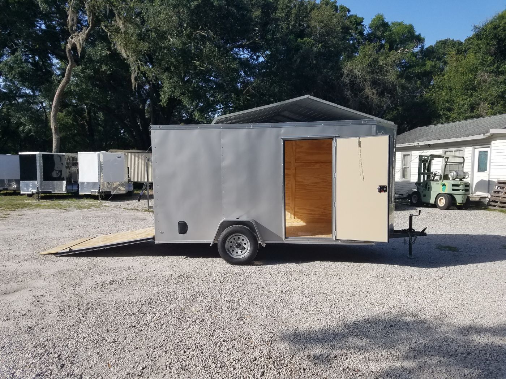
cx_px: 253
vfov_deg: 53.1
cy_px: 190
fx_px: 380
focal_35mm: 26
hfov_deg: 67.3
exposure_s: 1/2176
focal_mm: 4.2
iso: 50
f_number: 1.7
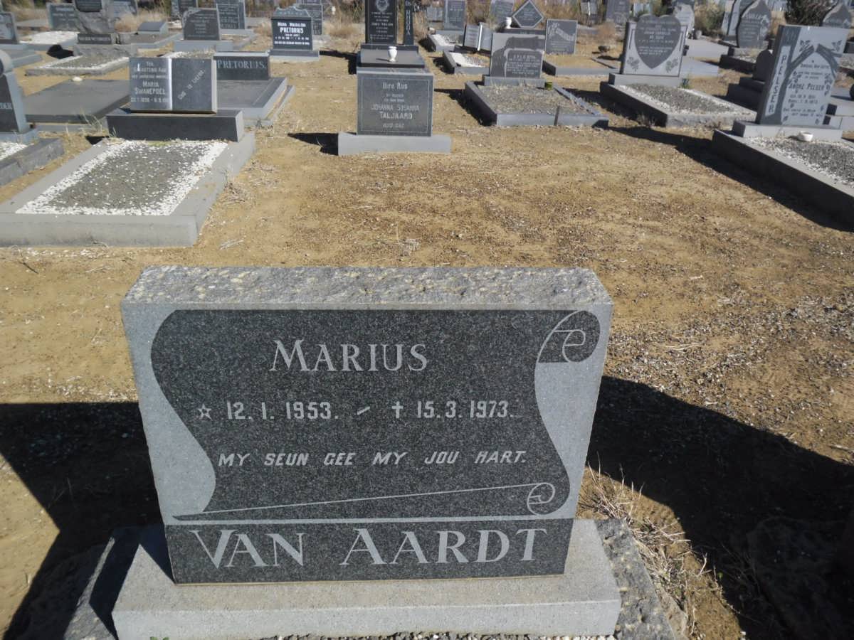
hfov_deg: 65.3
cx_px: 427
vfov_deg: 51.4
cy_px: 320
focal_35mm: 27
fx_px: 666
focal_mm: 4.9
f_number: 9
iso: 80
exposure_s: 1/189
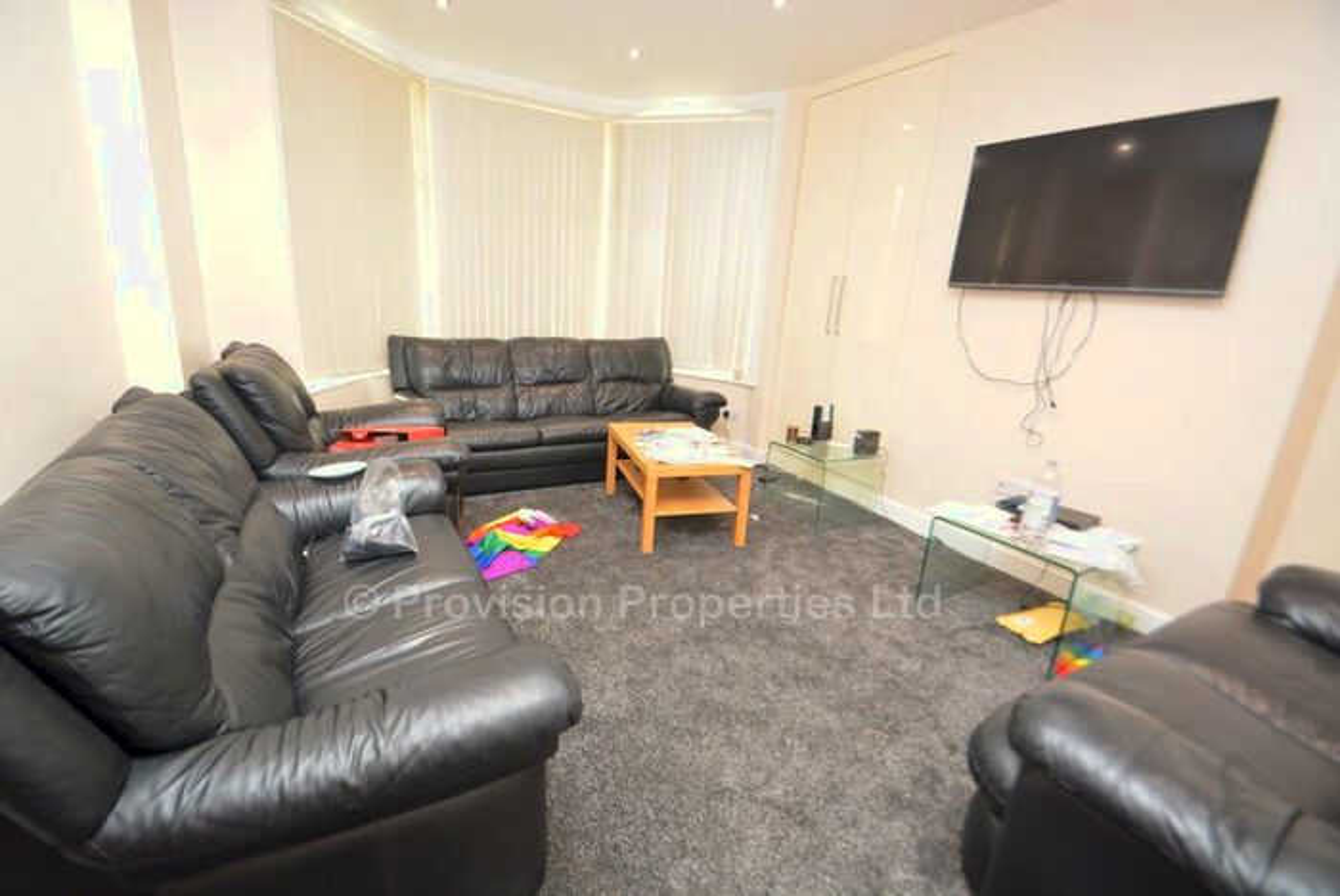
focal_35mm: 15
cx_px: 670
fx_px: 559
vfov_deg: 77.4
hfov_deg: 100.3
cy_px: 448
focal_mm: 10
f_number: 4
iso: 640
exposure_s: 1/60
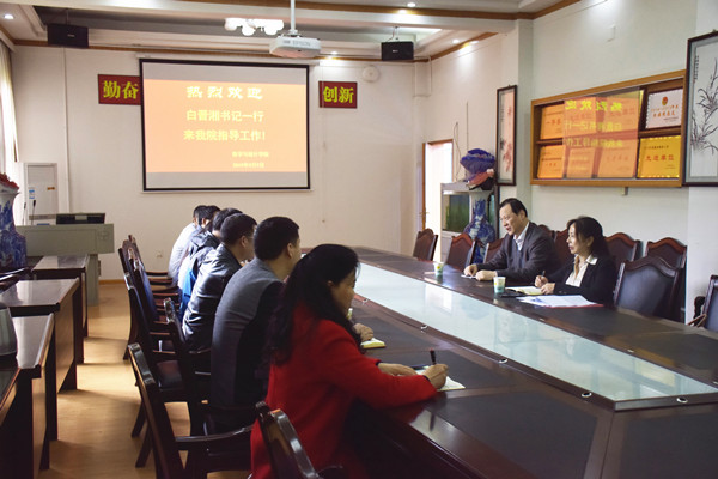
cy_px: 240
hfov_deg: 49.6
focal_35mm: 39
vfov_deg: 34.2
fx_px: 778
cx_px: 359
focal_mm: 26
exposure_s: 1/125
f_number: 3.8
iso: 800
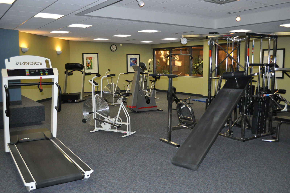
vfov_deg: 39.9
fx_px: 265
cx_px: 145
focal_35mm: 33
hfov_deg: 57.3
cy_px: 96
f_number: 4
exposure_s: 1/60
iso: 800
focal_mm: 22
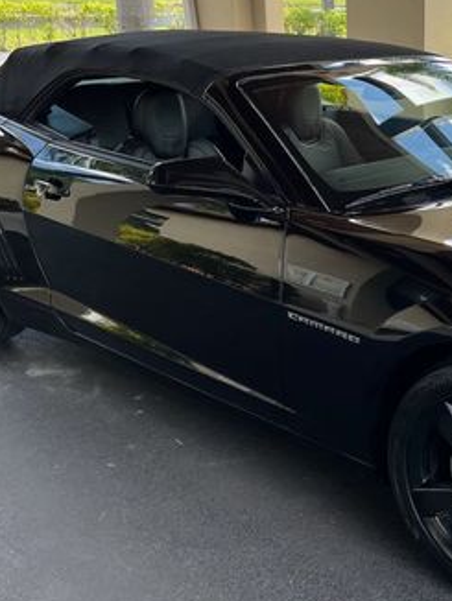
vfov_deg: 37.4
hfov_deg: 27.2
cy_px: 273
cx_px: 435
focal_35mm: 51
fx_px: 887
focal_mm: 5.7
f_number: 1.5
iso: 50
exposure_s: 1/395
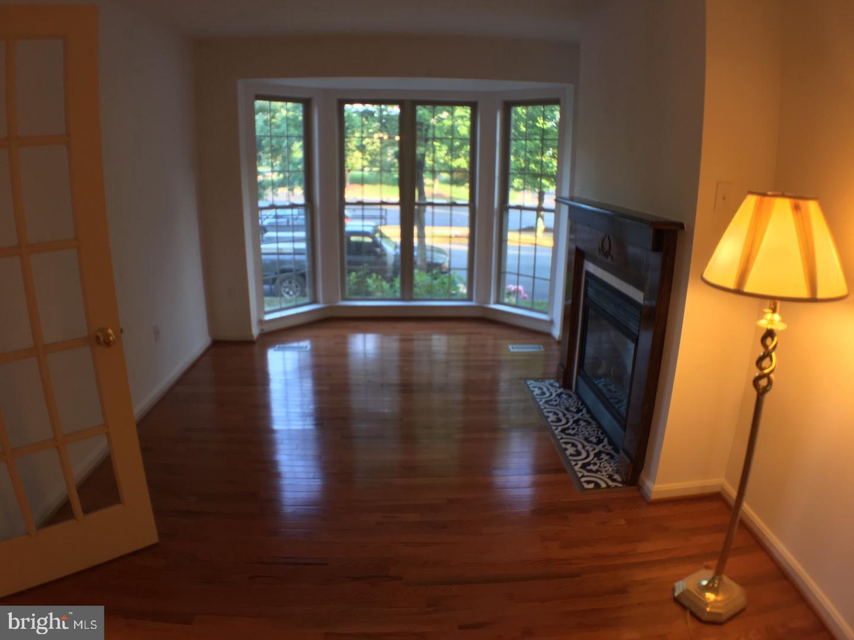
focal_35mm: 29
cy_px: 320
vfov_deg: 48.2
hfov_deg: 61.7
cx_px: 427
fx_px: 715
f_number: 2.2
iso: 50
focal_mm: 4.15
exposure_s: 1/30
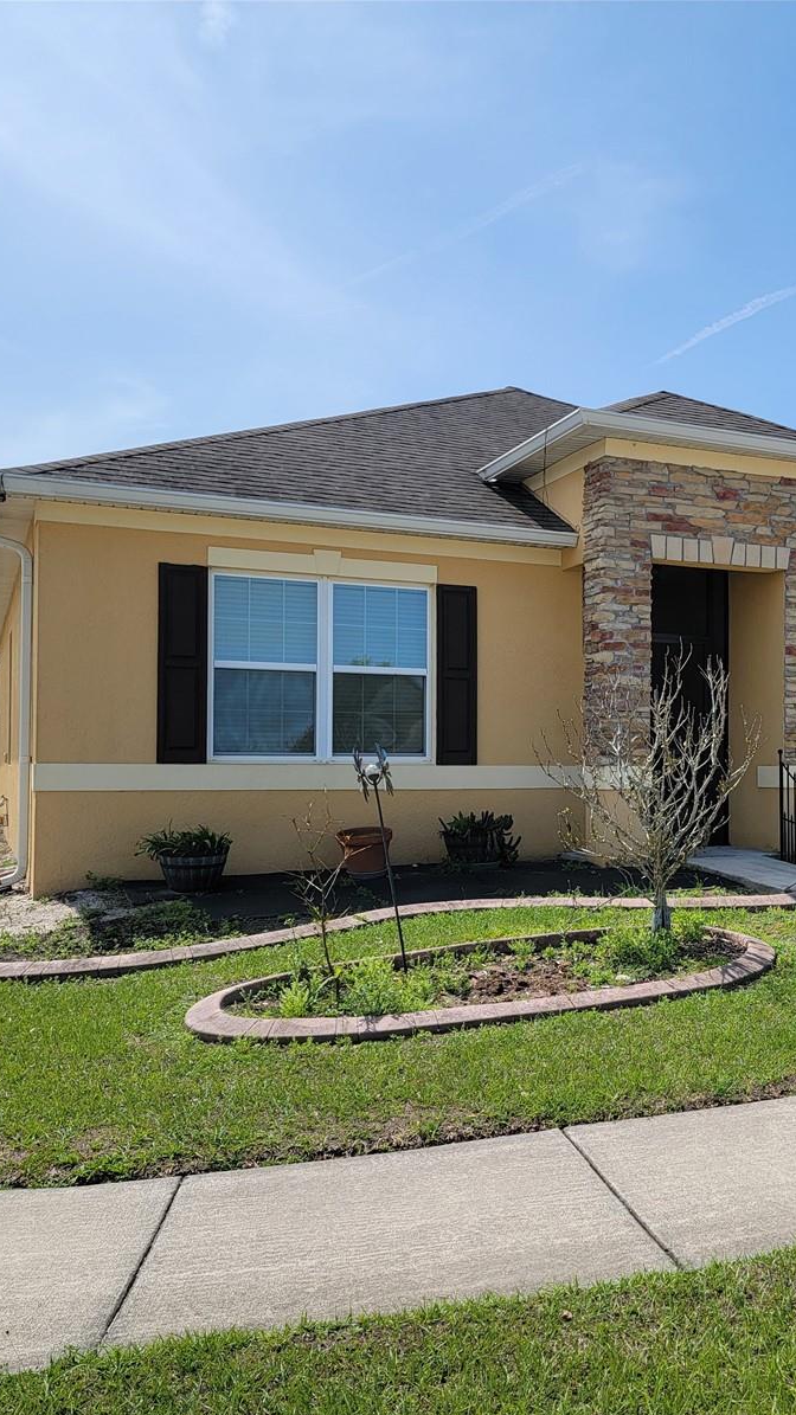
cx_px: 686
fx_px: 1314
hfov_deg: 32.4
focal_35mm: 35
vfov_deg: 56.6
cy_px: 709
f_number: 1.8
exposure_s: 1/1248
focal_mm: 6.7
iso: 16
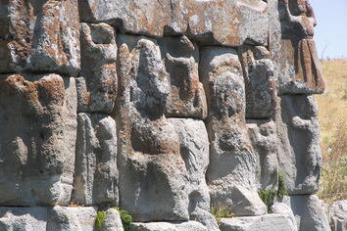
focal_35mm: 147
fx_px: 1417
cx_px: 174
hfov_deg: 14.0
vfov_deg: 9.3
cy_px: 118
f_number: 4.1
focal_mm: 29.4
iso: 50
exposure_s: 1/250
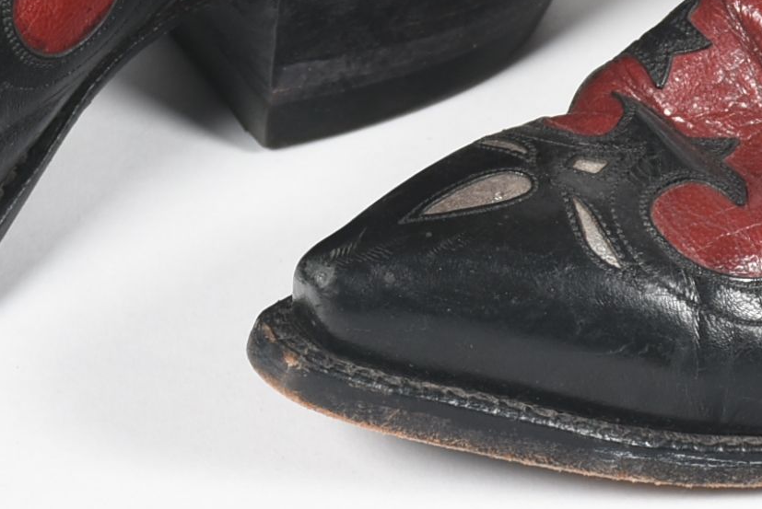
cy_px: -135
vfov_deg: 4.5
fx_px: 6440
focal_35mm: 304
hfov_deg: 6.8
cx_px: 463
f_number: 8
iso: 200
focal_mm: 56
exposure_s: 1/125
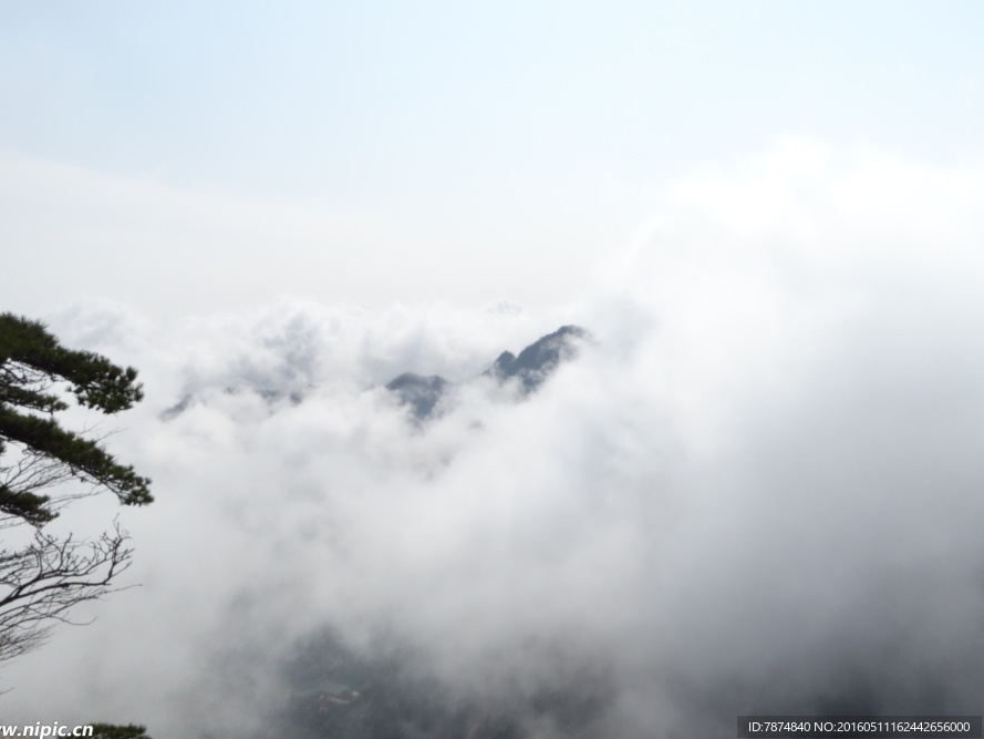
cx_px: 426
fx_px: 881
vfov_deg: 45.5
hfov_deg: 58.1
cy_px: 371
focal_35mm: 31
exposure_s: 1/2000
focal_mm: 10.4
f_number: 11
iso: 800
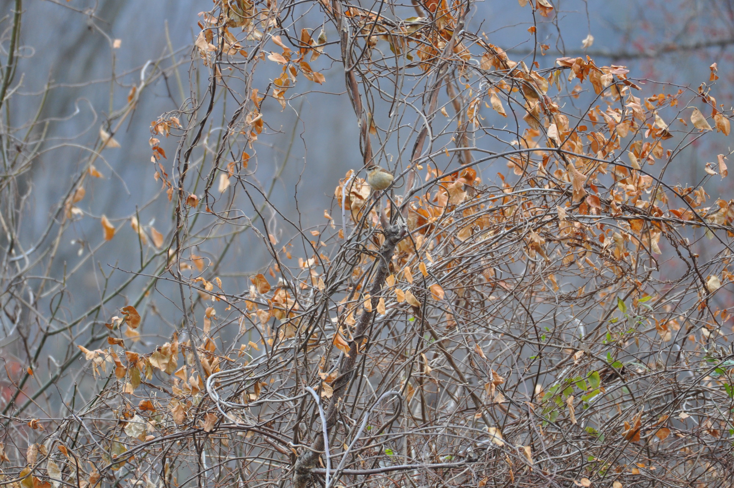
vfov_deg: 1.9
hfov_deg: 2.9
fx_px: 14663
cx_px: 367
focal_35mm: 720
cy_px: 244
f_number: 5.6
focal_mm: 480
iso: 640
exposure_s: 1/250
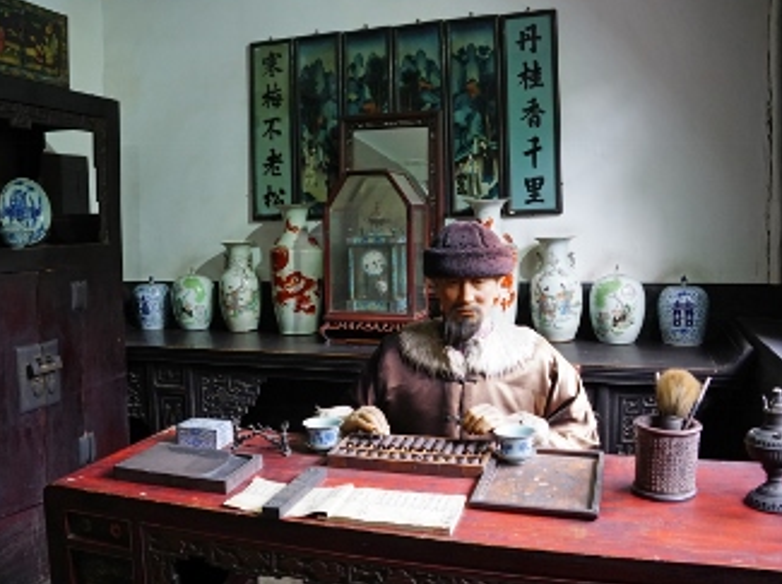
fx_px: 722
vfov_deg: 44.1
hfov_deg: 56.8
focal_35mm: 32
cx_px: 359
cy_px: 285
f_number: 4
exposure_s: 1/60
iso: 800
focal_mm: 18
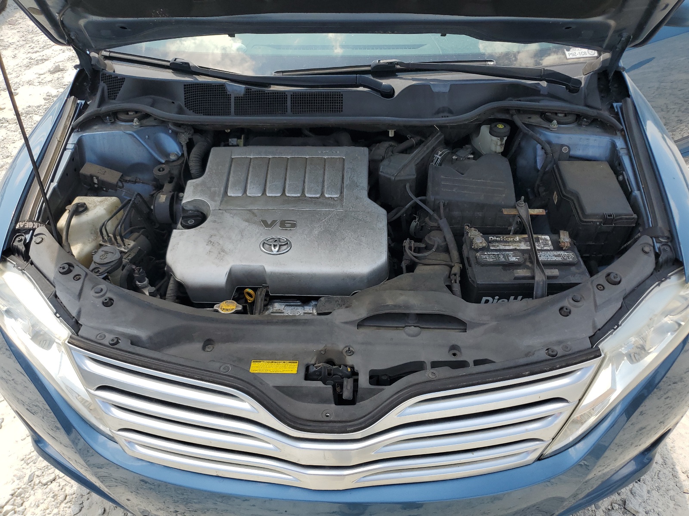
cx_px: 344
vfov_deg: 53.1
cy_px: 258
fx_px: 518
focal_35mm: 26
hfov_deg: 67.3
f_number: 1.5
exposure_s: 1/1111
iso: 50
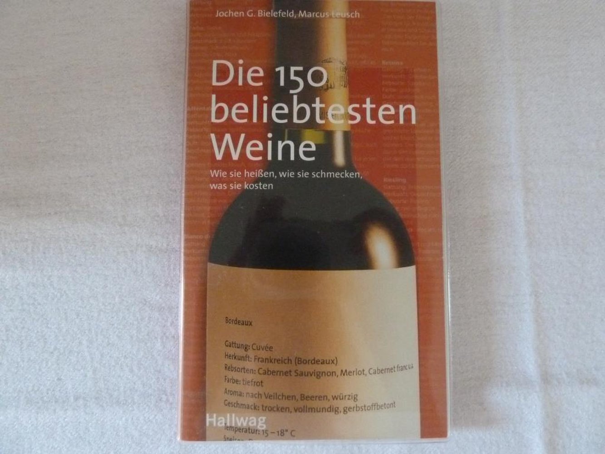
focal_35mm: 25
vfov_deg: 54.9
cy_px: 227
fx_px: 437
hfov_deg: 69.4
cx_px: 302
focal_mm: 4.1
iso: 800
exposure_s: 1/20
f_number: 3.3
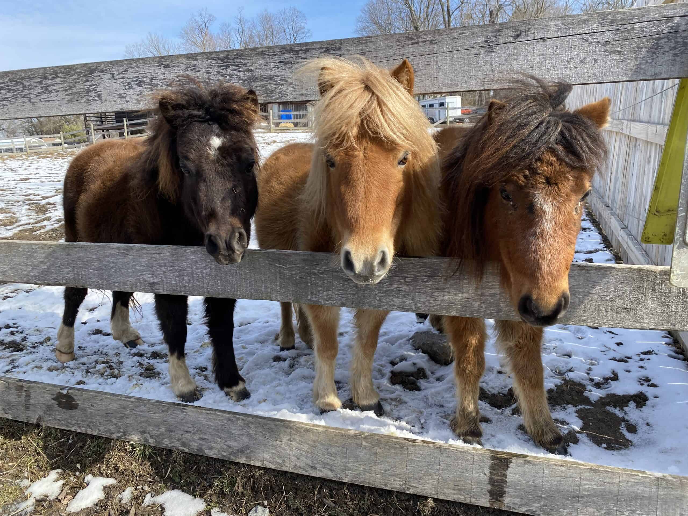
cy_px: 258
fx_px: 517
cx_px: 344
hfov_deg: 67.3
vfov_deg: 53.1
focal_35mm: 26
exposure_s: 1/1103
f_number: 1.8
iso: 32
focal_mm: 4.25
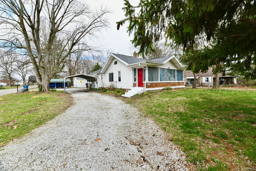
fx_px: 100
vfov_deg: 81.2
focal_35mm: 14
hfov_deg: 104.3
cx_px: 128
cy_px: 86
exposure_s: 1/400
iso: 640
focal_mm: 14
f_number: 10
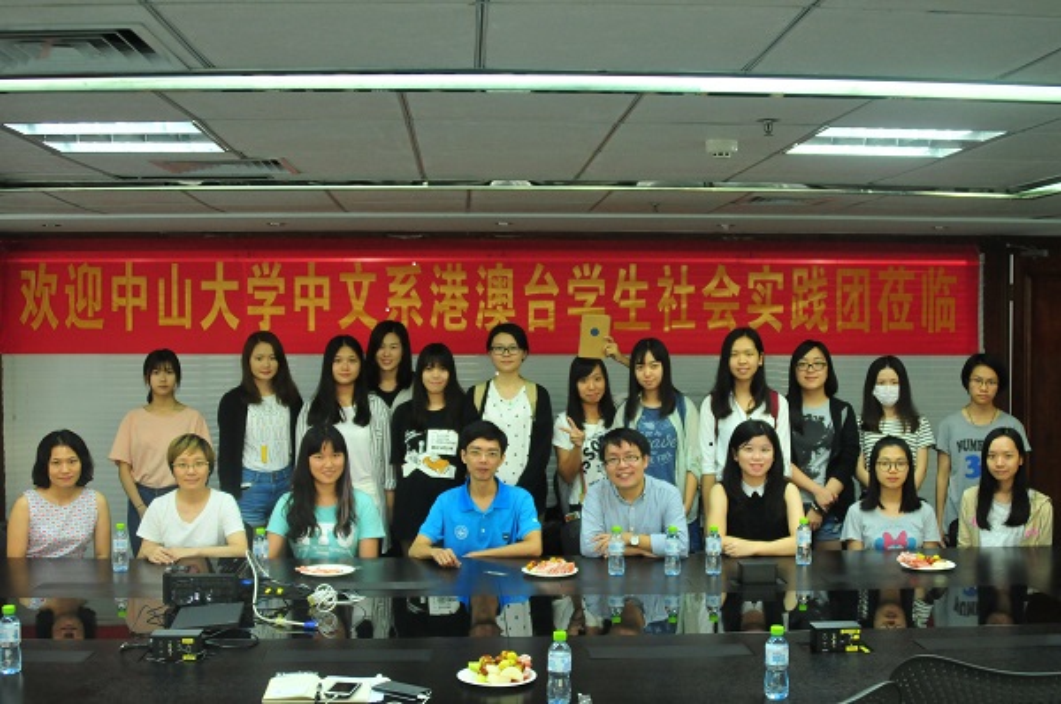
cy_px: 352
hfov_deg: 46.5
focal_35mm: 42
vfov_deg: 31.8
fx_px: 1236
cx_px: 530
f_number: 3.5
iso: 1000
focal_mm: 28
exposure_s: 1/30
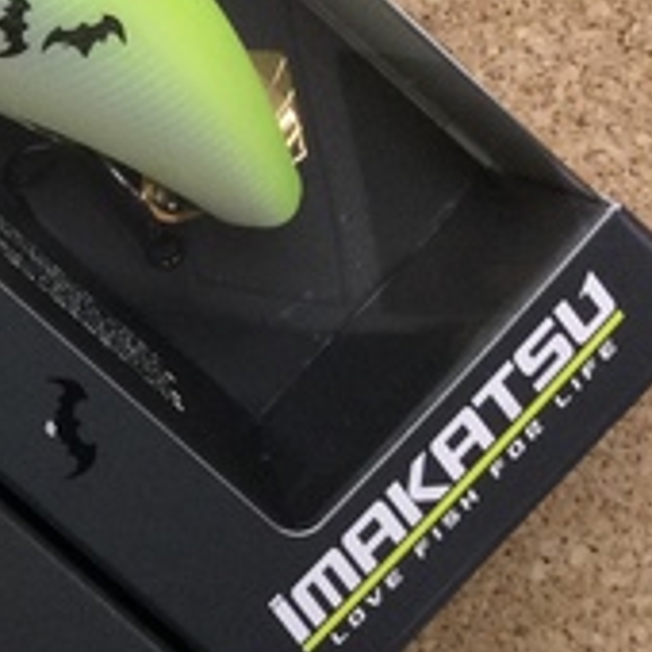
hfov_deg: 15.3
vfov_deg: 16.7
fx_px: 2195
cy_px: 88
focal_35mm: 103
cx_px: -399
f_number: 2.4
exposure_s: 1/30
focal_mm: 3.3
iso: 32
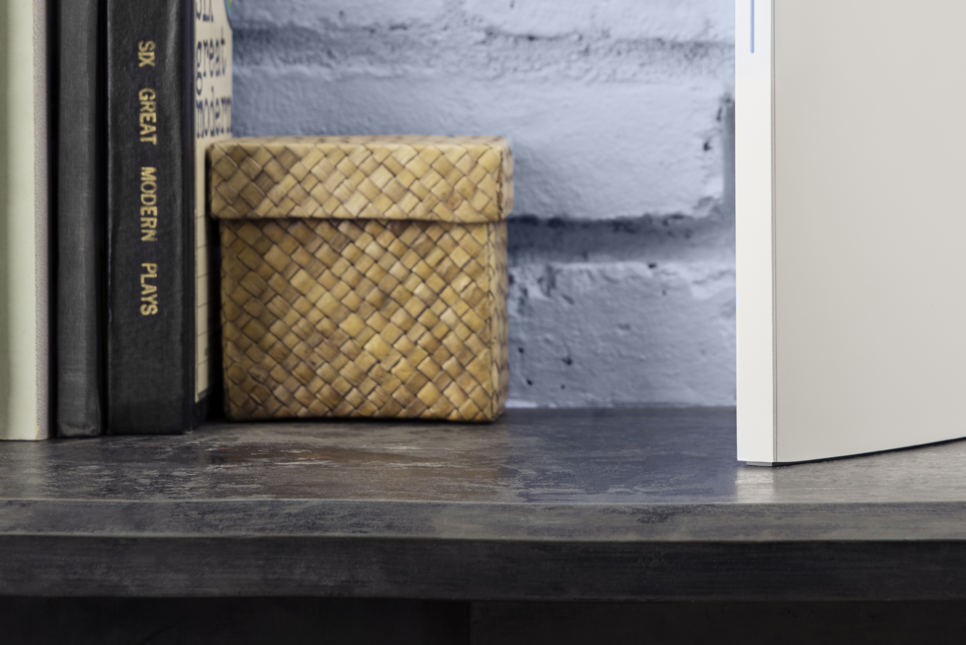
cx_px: 617
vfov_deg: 8.6
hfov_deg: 12.9
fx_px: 4267
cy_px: 140
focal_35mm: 159
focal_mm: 70
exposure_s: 1/15
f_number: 8
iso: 100
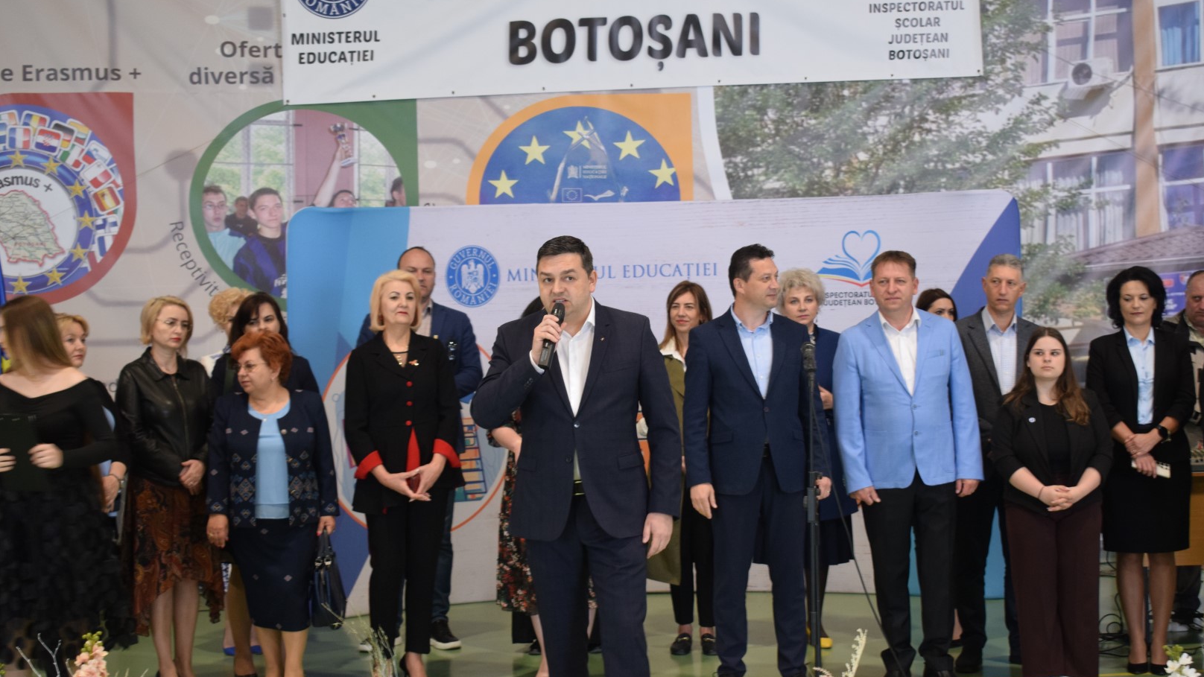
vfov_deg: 19.1
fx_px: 2011
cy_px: 345
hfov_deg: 33.3
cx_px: 603
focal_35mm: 63
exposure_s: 1/60
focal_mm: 40
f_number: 5
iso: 900
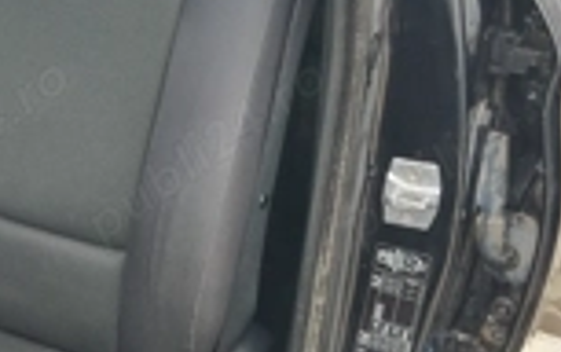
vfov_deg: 18.1
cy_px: 213
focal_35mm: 72
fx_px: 1102
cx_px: 77
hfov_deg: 27.7
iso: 249
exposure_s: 1/50
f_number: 1.8
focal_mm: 4.75
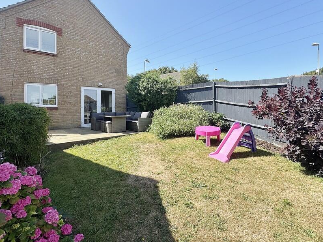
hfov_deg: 87.7
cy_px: 106
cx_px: 167
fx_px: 168
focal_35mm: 18
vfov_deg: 71.3
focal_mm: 2.22
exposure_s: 1/1160
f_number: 2.2
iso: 40
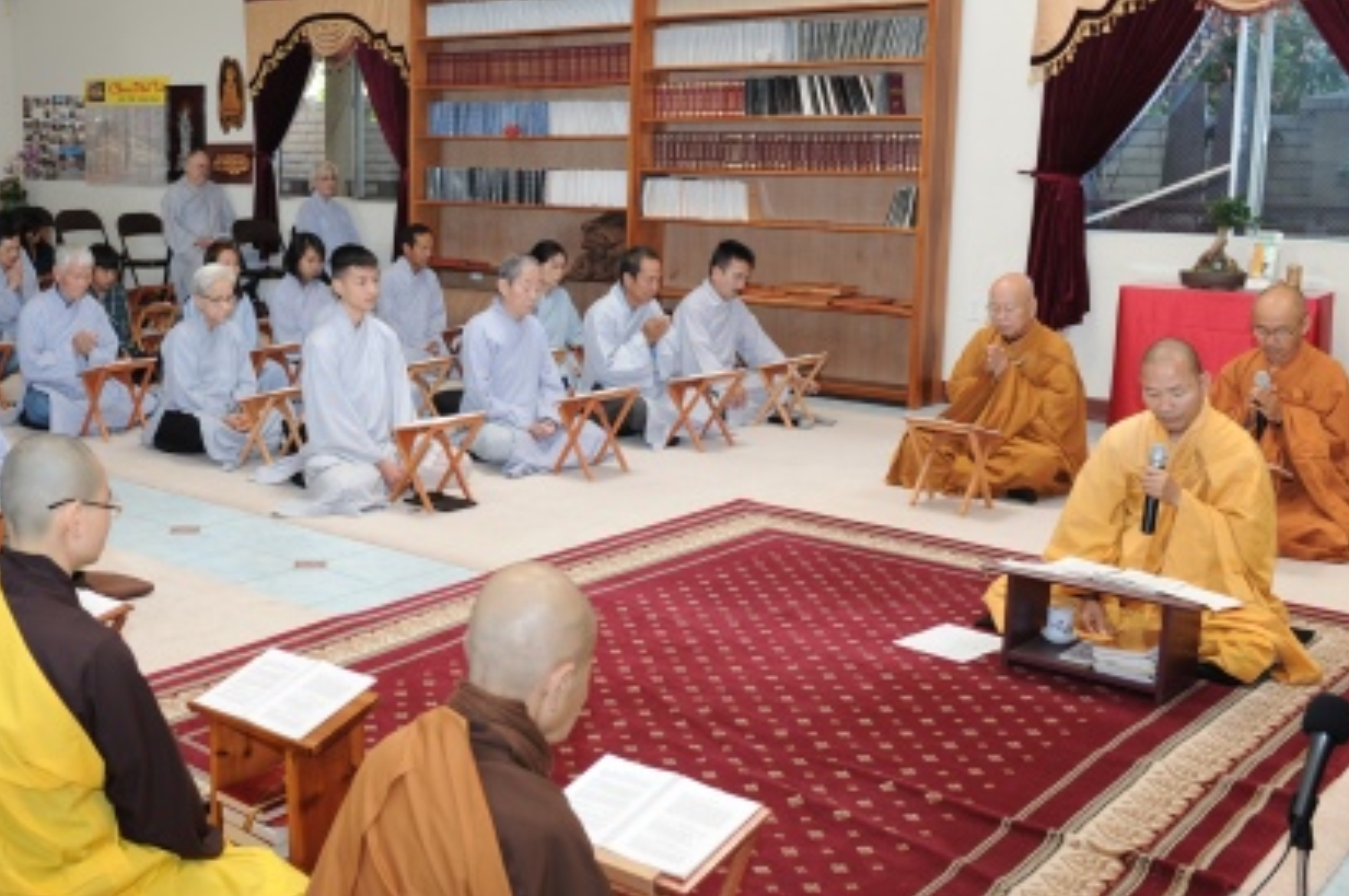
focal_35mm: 42
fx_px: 1572
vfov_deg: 31.8
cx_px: 397
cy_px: 399
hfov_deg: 45.4
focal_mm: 27
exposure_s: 1/40
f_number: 5.6
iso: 400
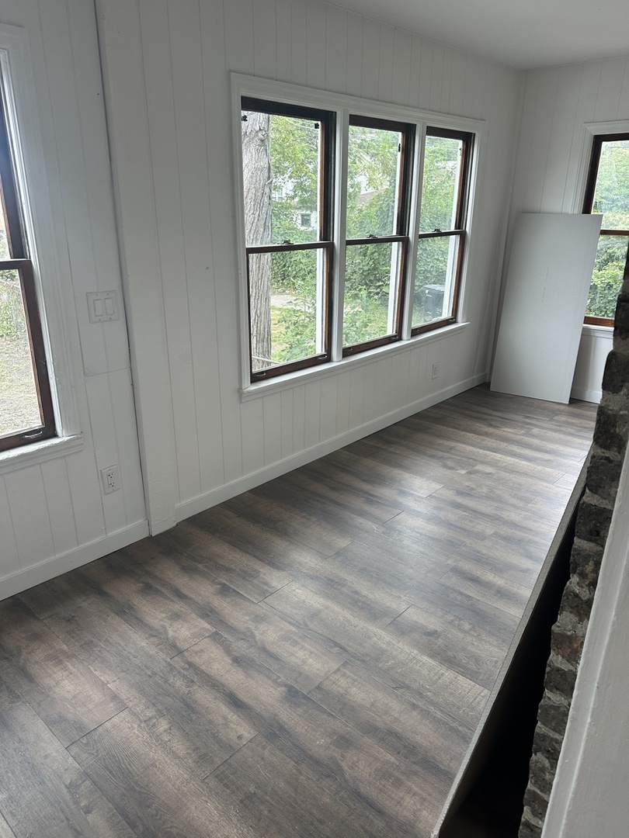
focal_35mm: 24
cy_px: 419
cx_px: 314
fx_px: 581
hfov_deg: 56.8
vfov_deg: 71.6
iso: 80
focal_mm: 6.86
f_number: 1.78
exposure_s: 1/120
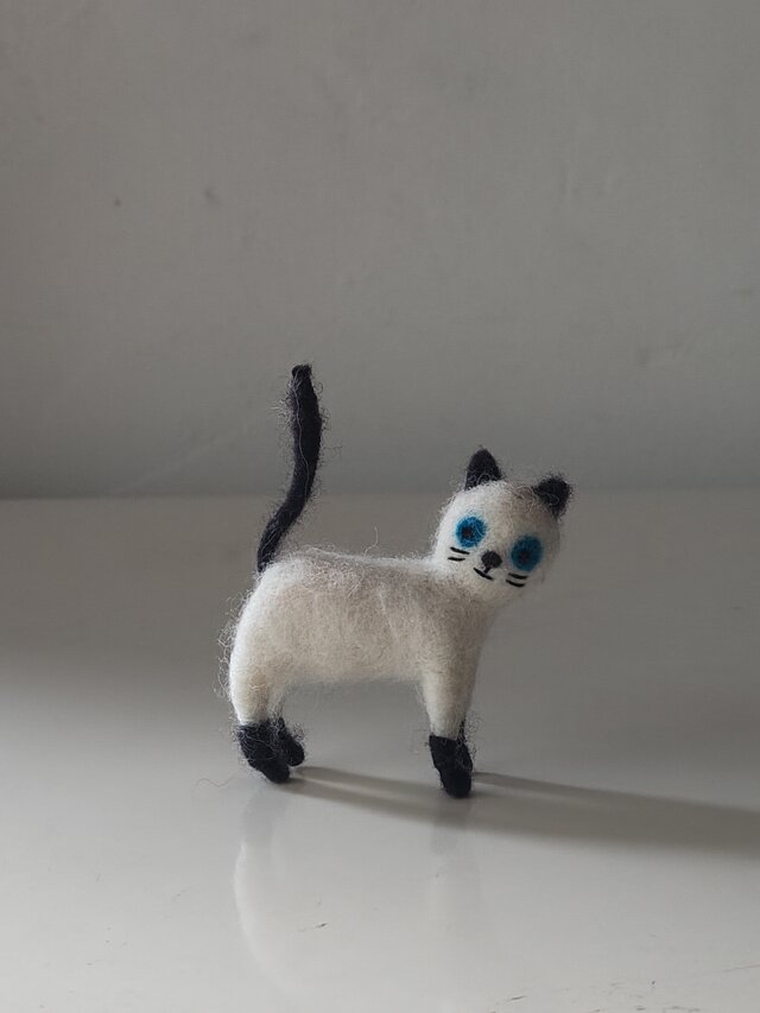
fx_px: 2927
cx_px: 380
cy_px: 506
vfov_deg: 19.6
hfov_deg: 14.8
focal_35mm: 100
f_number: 4
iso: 348
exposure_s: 1/100
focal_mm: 7.1
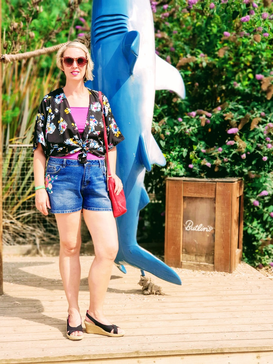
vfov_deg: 36.8
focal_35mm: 52
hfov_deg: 28.0
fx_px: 547
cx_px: 136
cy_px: 182
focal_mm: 6
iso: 25
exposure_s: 1/522
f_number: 2.4
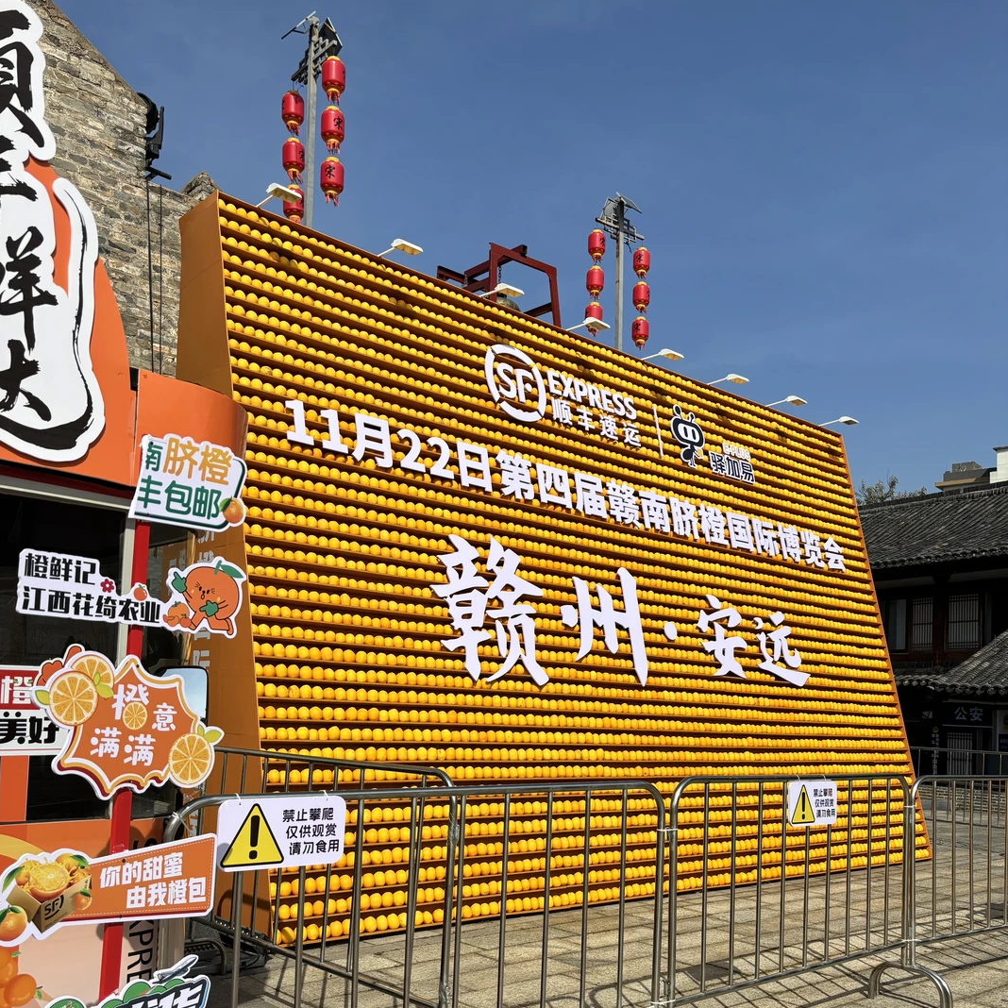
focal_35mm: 31
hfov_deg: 52.5
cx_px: 503
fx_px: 1021
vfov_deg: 51.8
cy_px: 648
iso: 50
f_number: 1.6
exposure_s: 1/4630
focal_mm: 5.96
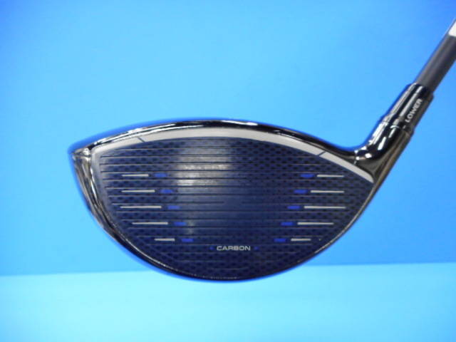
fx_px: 329
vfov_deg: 54.9
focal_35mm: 25
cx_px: 228
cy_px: 171
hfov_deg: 69.4
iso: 360
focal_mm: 4.5
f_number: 3.7
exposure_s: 1/30
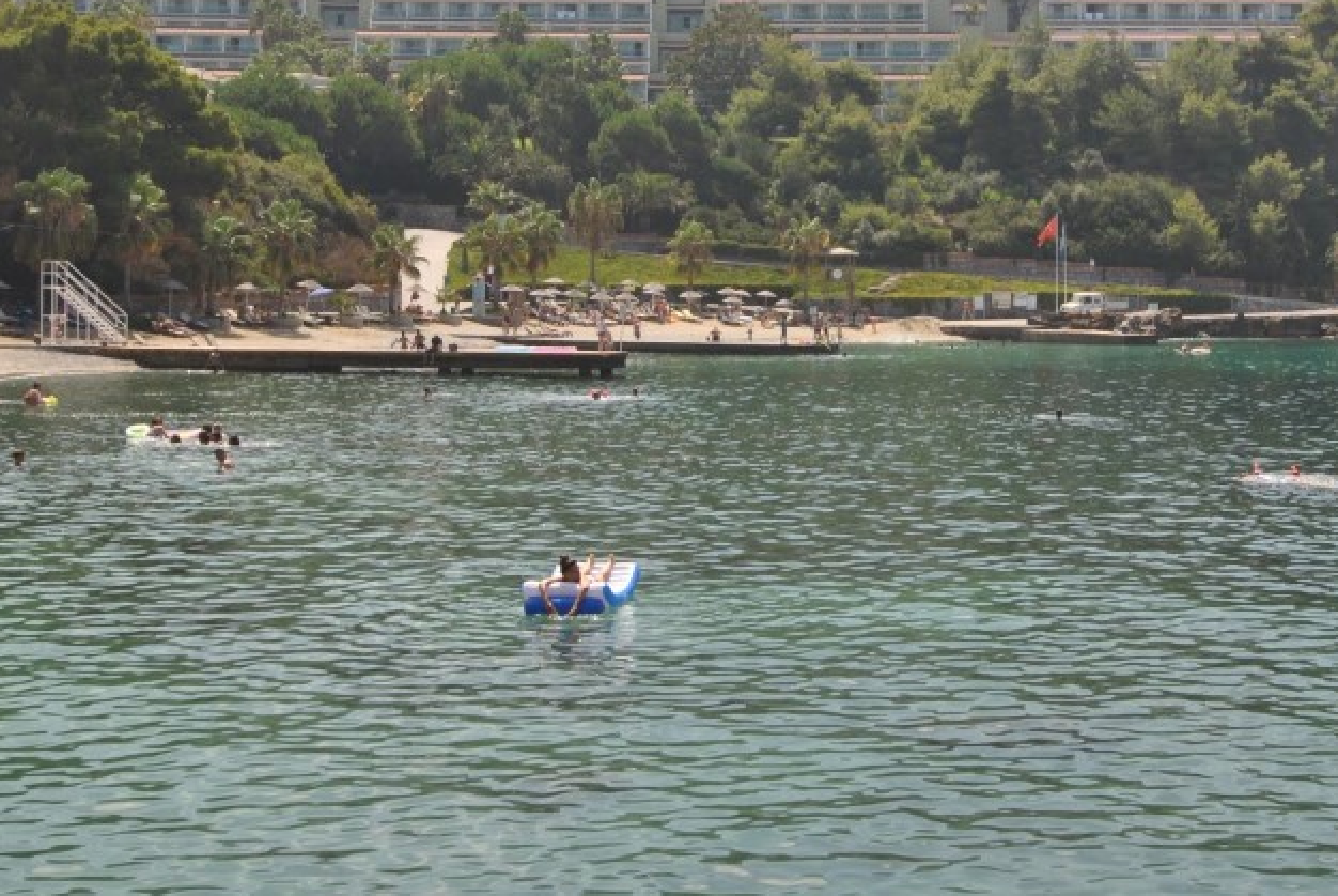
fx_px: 2456
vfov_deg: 20.6
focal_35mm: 66
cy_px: 302
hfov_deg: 30.2
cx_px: 918
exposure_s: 1/200
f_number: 9
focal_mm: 24
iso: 100
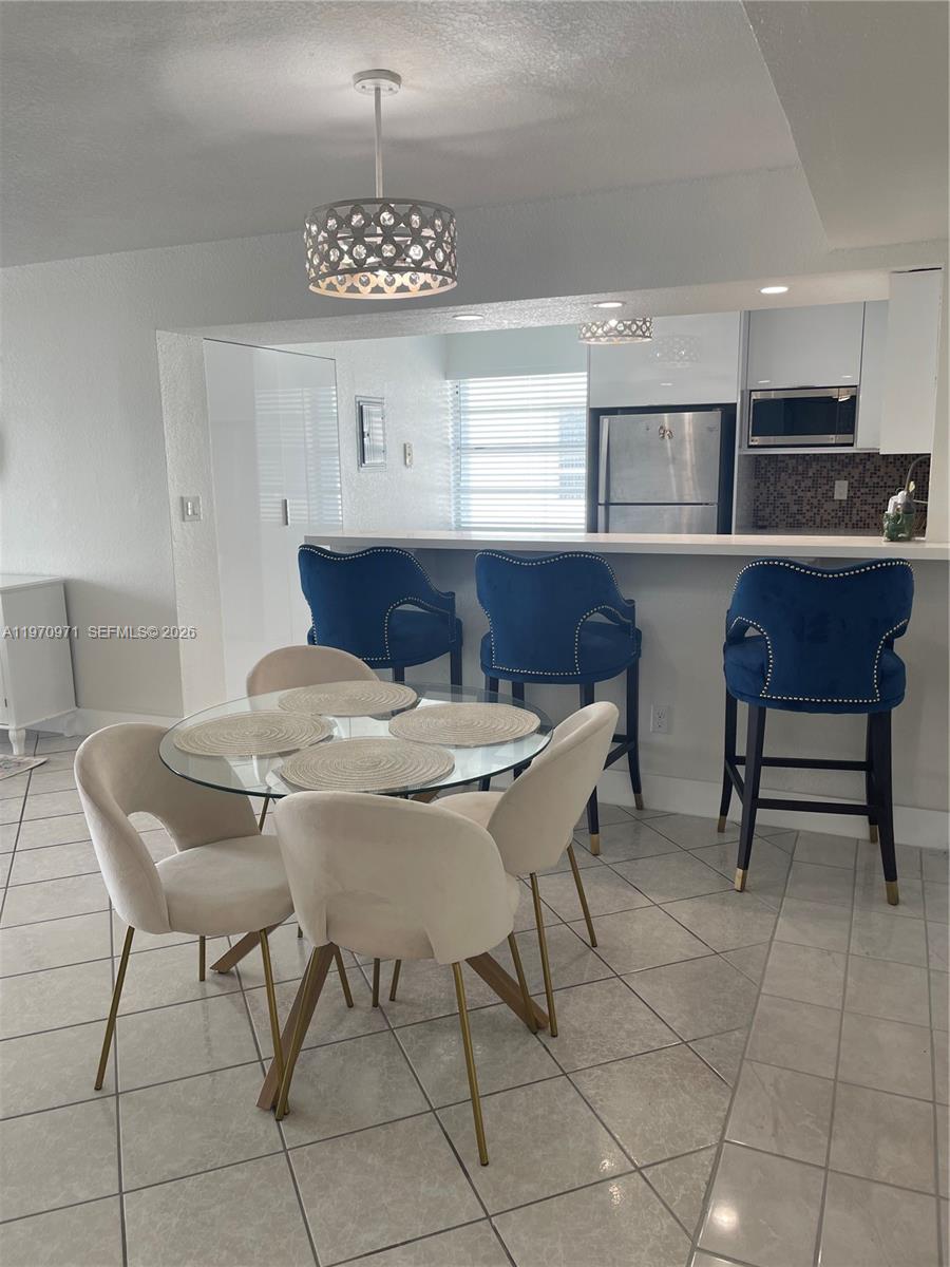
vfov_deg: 67.3
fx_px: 951
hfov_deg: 53.1
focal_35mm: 26
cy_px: 634
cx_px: 475
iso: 40
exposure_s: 1/120
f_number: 1.6
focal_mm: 4.2
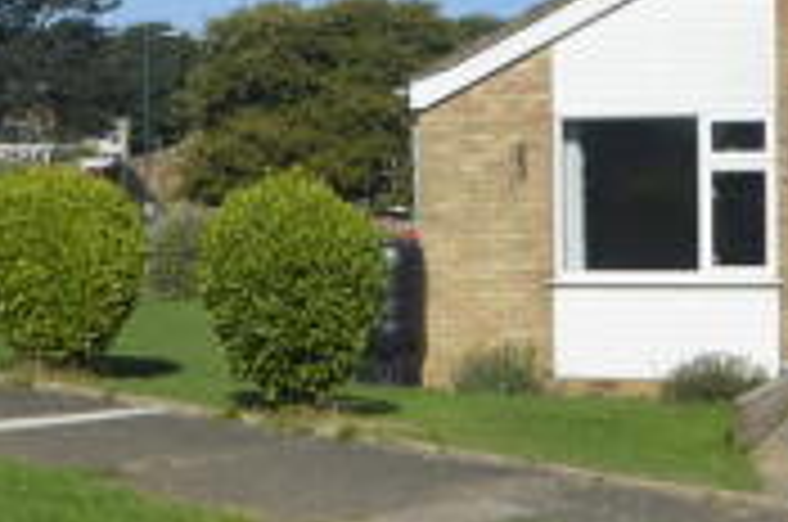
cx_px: 630
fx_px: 2141
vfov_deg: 13.8
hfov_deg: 20.6
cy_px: 119
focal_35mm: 98
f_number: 9
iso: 100
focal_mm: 24
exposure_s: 1/320
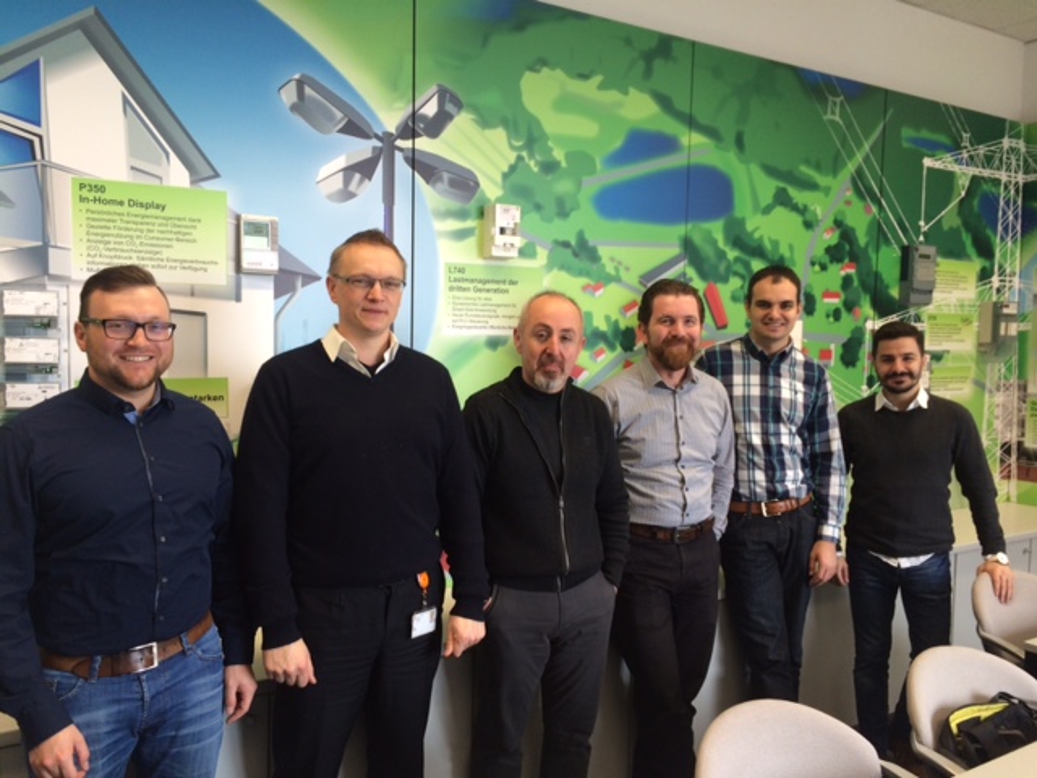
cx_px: 518
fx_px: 869
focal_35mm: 29
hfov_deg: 61.7
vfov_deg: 48.2
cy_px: 389
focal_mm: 4.15
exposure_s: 1/33
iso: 50
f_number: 2.2
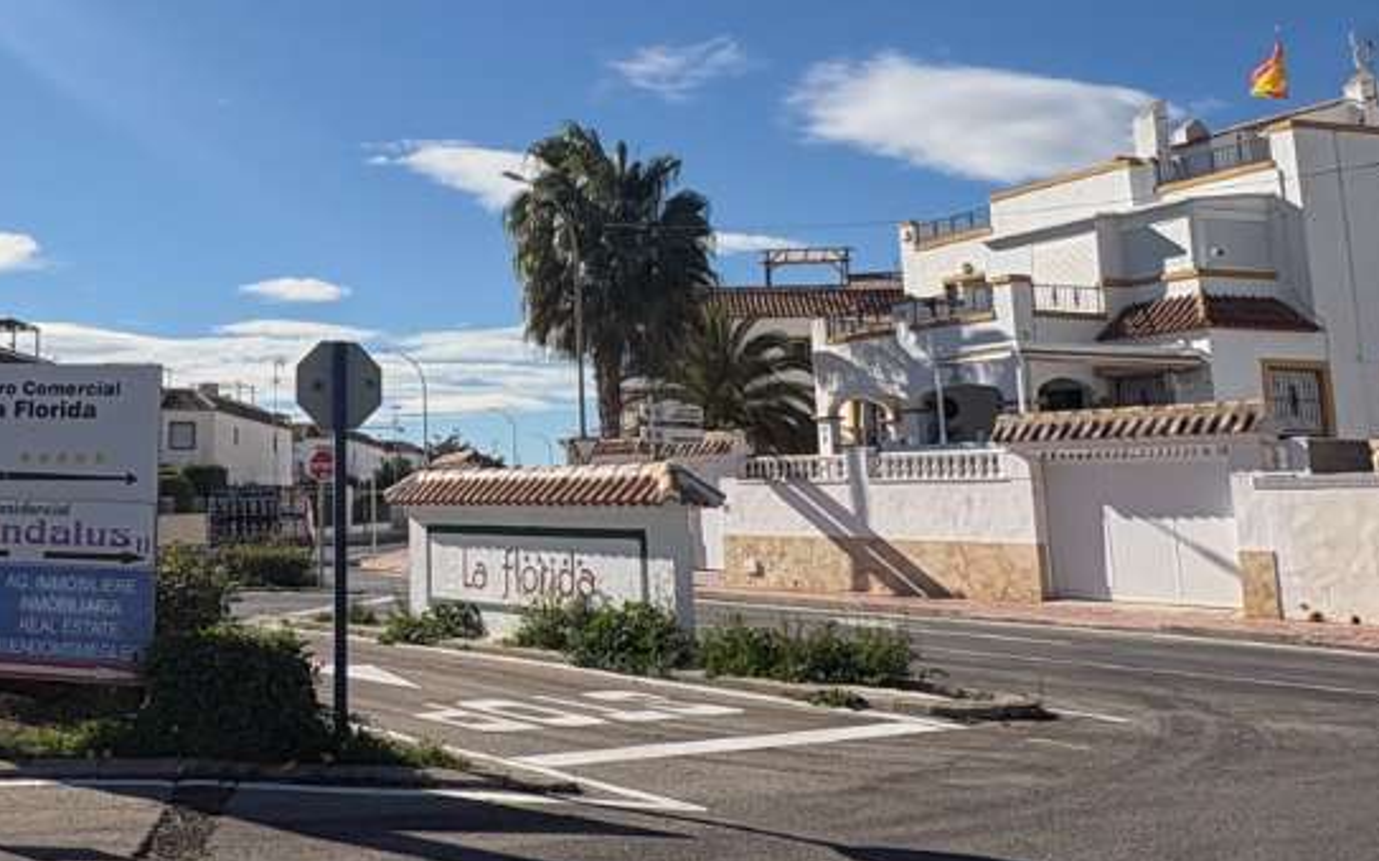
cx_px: 173
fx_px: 1540
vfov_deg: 30.8
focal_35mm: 41
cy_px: 227
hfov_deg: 44.5
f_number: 2.2
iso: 50
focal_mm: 2.22
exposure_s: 1/3390
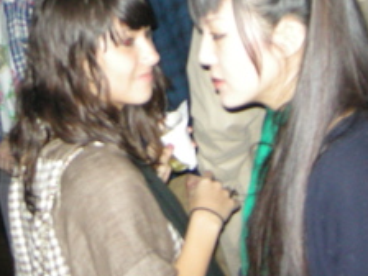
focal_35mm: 107
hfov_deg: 18.3
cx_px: 135
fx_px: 1138
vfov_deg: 13.3
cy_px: -90
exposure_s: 1/60
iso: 220
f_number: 2.7
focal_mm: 7.5
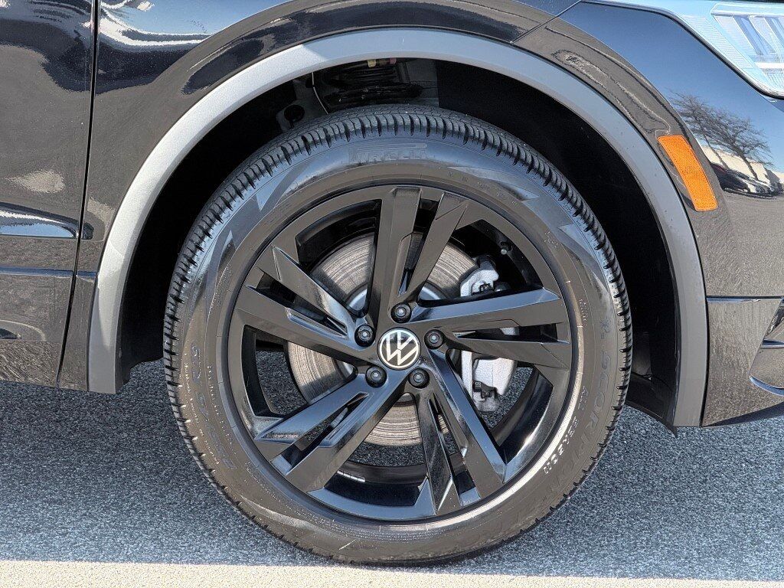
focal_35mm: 120
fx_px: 2718
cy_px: 294
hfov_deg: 16.4
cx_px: 392
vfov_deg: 12.3
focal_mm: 15.66
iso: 64
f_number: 2.8
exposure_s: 1/121
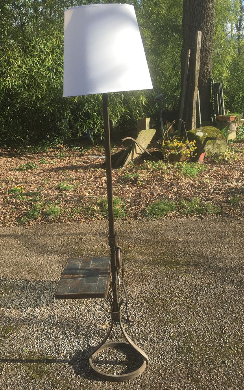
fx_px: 330
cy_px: 195
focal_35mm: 31
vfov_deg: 61.2
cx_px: 115
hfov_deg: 40.6
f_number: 2.2
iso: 25
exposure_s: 1/496
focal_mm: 4.15
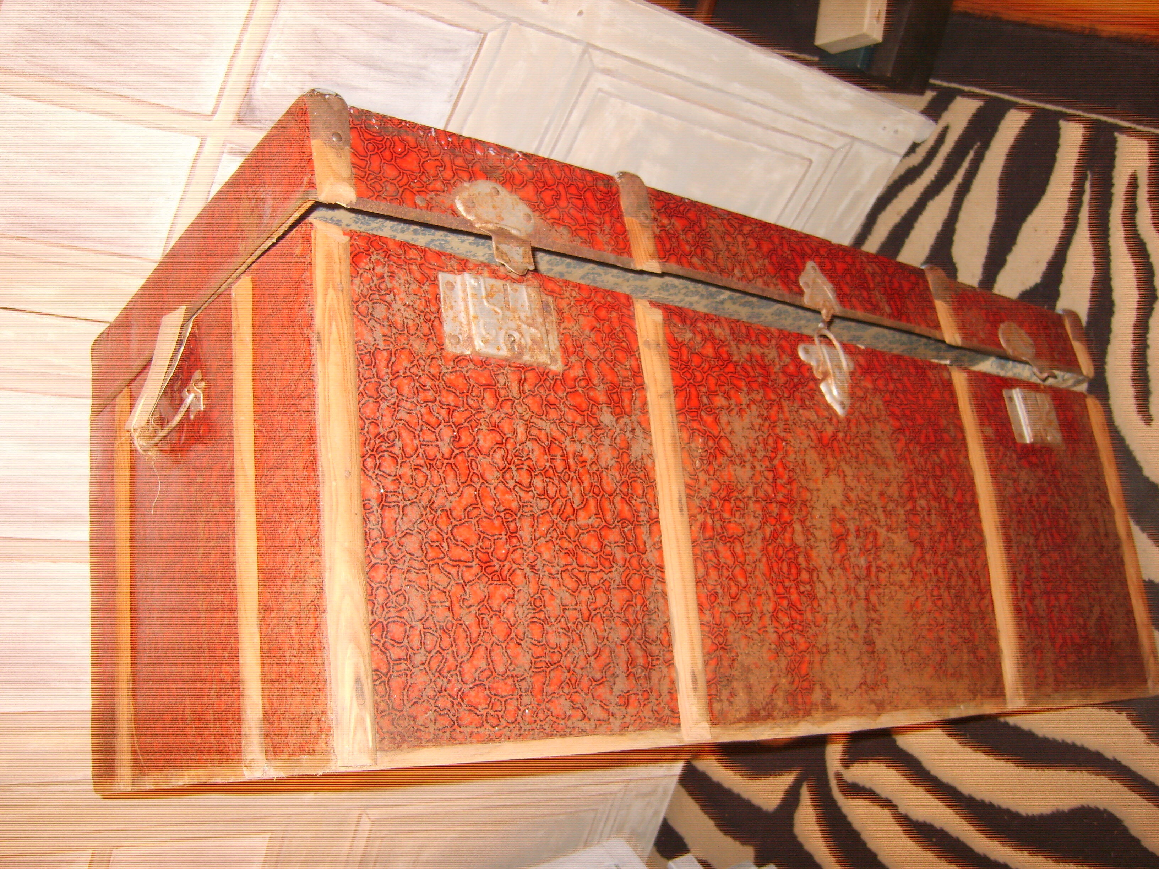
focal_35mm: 35
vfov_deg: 40.7
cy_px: 434
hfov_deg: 52.6
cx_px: 580
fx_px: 1172
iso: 100
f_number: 2.8
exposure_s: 1/30
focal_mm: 7.4
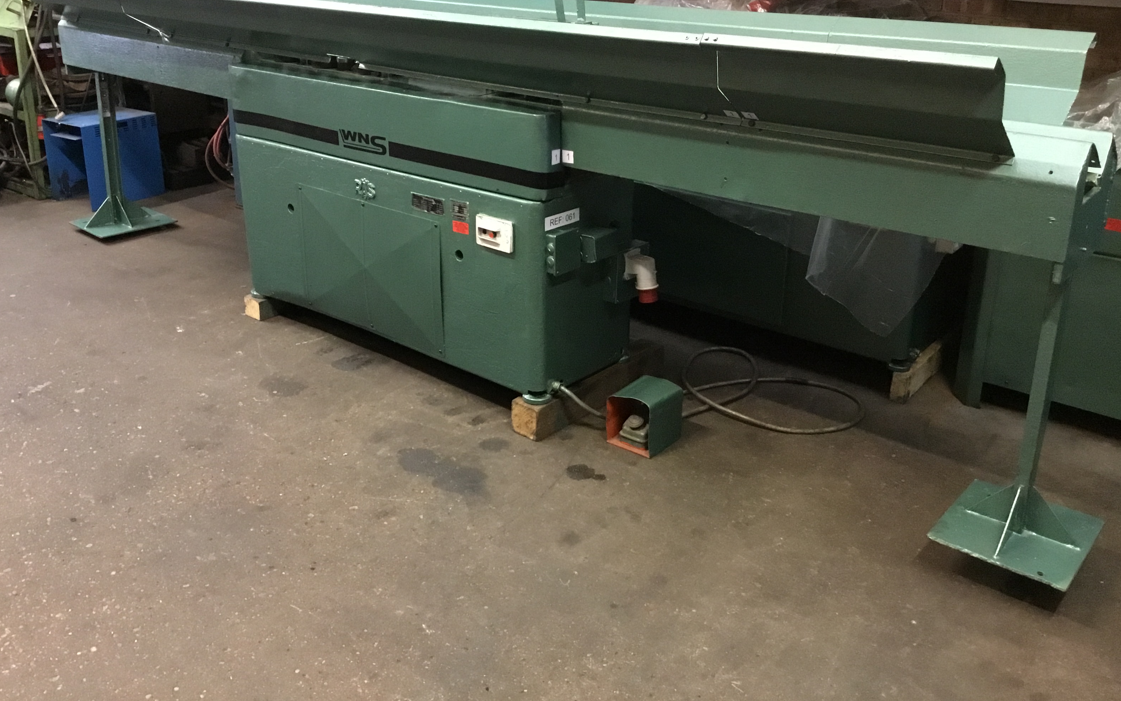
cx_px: 560
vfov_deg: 37.1
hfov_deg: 56.7
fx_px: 1039
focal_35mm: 34
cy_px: 271
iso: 320
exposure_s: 1/17
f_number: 2.4
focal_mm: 3.3
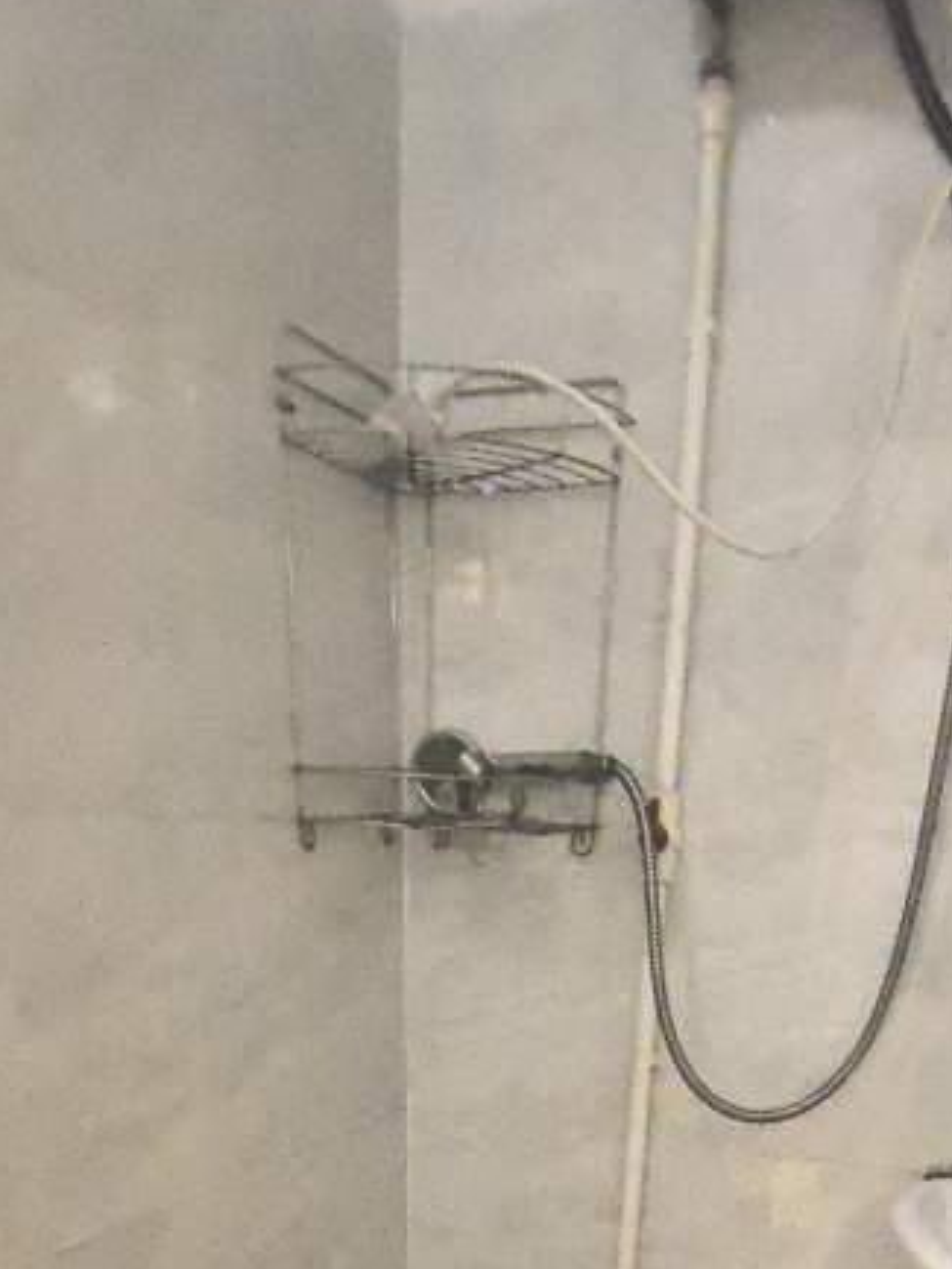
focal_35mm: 32
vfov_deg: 42.8
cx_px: 501
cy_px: 1432
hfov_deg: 44.2
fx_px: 1173
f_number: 2.2
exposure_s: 1/33.3
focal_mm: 1.95
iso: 2000
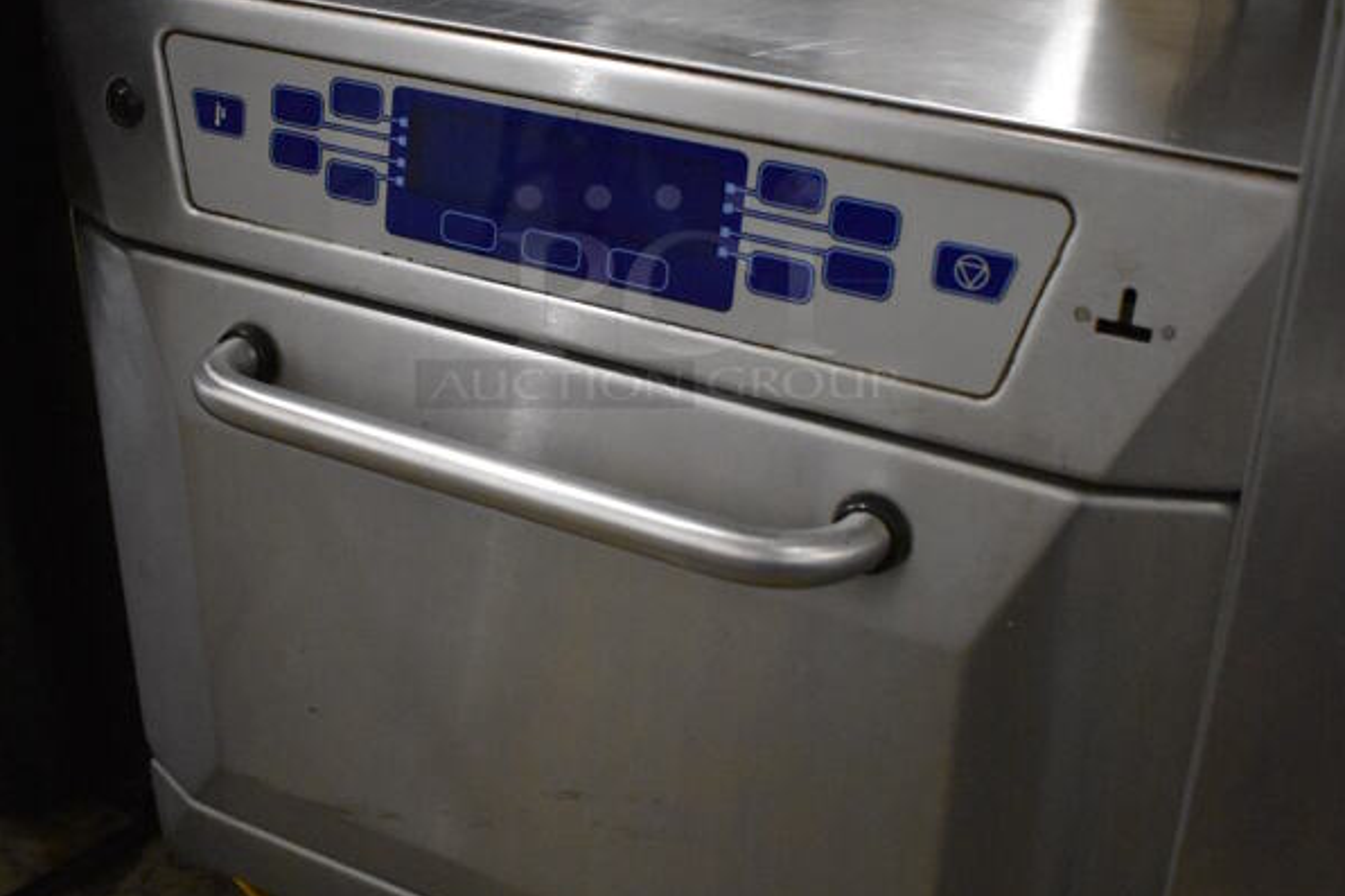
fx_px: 1718
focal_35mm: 46
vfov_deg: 29.0
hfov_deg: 42.8
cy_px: 290
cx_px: 668
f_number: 3.5
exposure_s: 1/125
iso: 5600
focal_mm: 20
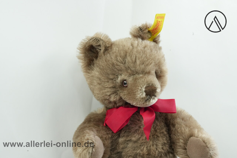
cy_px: 79
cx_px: 118
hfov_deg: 22.6
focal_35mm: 90
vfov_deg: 15.2
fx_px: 592
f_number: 16
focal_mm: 90
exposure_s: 1/40
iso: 2500
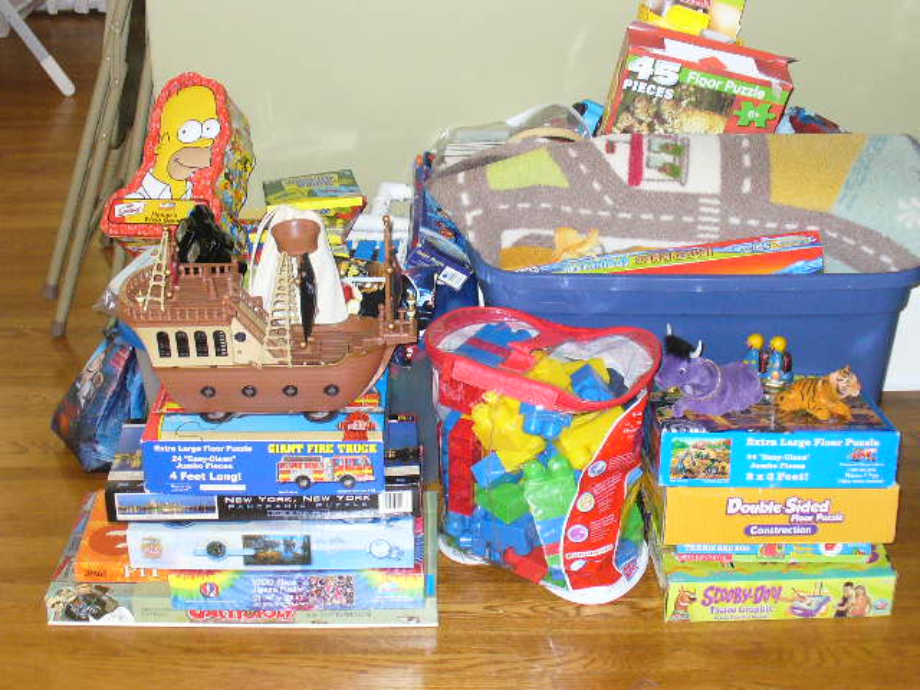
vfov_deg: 28.0
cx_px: 460
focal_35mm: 52
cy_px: 345
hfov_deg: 36.8
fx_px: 1382
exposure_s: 1/30
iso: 250
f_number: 2.9
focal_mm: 7
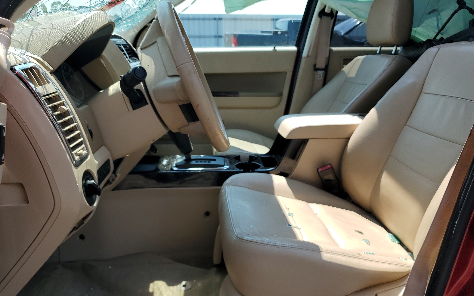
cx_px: 239
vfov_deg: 44.4
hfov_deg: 66.5
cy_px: 165
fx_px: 362
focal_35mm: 28
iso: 50
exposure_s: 1/1429
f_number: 1.5
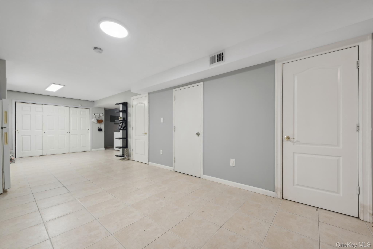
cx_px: 186
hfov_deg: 104.3
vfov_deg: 81.2
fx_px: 145
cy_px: 124
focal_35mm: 14
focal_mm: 14
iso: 100
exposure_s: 1/2
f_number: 11
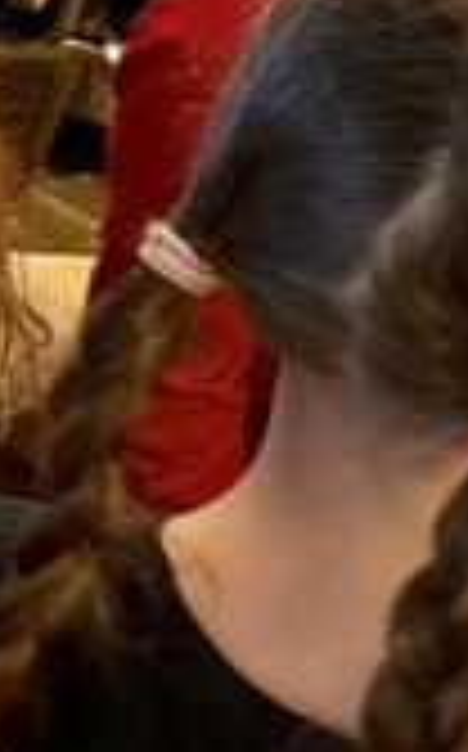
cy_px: -18
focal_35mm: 156
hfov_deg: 7.2
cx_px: -1098
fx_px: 3192
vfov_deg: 13.2
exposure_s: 1/60
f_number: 1.78
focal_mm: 6.76
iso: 200
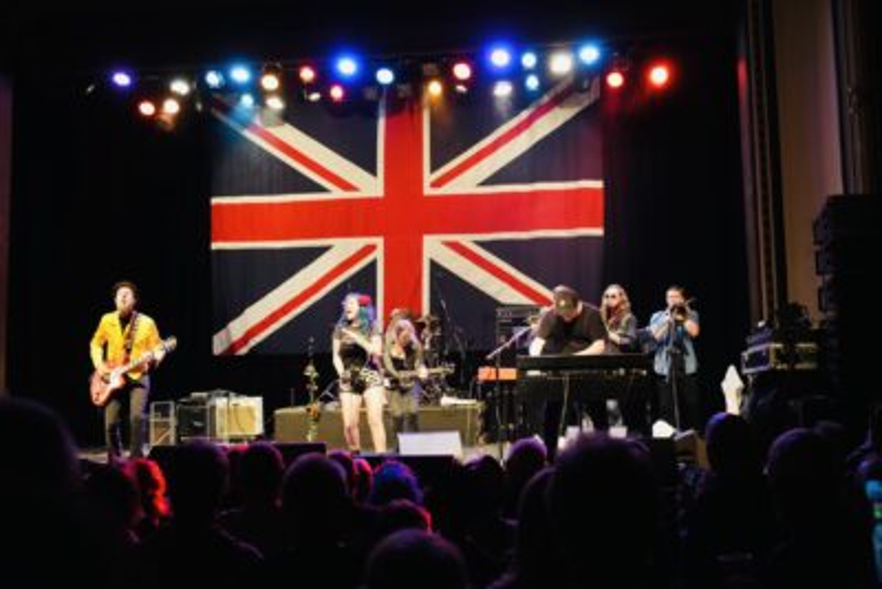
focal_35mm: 41
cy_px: 294
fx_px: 1005
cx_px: 441
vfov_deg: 32.7
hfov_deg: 47.4
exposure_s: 1/160
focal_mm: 41
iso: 3200
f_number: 4
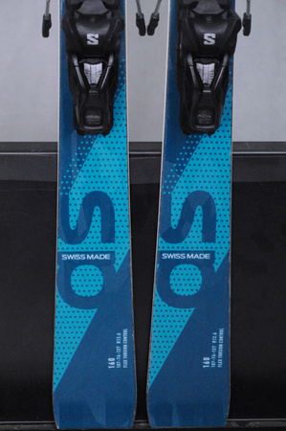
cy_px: 216
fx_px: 1254
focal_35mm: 105
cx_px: 143
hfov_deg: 13.0
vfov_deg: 19.5
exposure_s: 1/125
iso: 3200
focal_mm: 70
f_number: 8
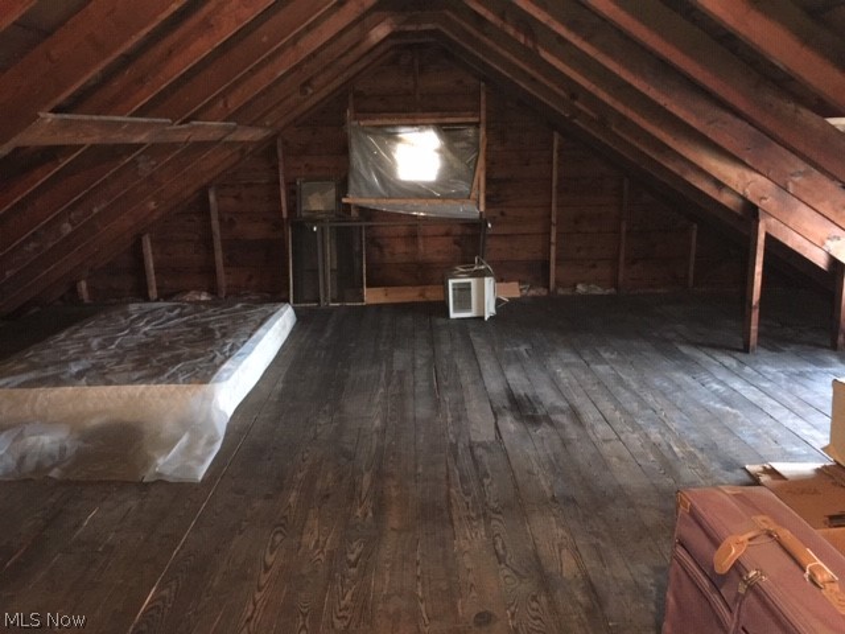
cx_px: 422
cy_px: 317
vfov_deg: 48.2
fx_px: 708
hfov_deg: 61.7
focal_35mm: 29
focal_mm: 4.15
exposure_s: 1/16
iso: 320
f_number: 2.2
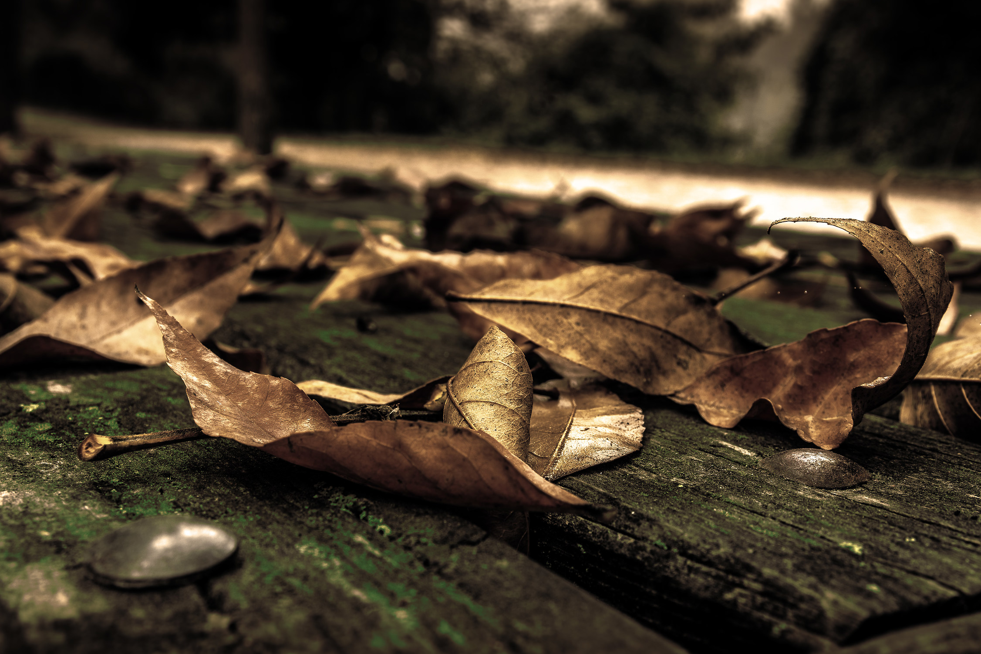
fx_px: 1349
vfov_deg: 27.2
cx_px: 492
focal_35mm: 50
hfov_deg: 40.0
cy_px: 330
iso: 100
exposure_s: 1/60
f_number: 10
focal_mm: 31
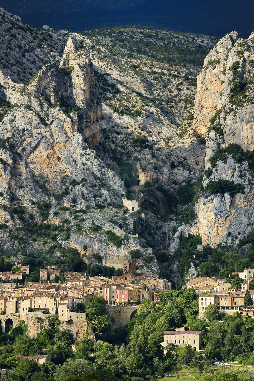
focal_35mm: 200
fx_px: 2119
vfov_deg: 10.3
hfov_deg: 6.9
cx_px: 127
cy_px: 190
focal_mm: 200
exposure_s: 1/320
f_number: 8
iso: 200
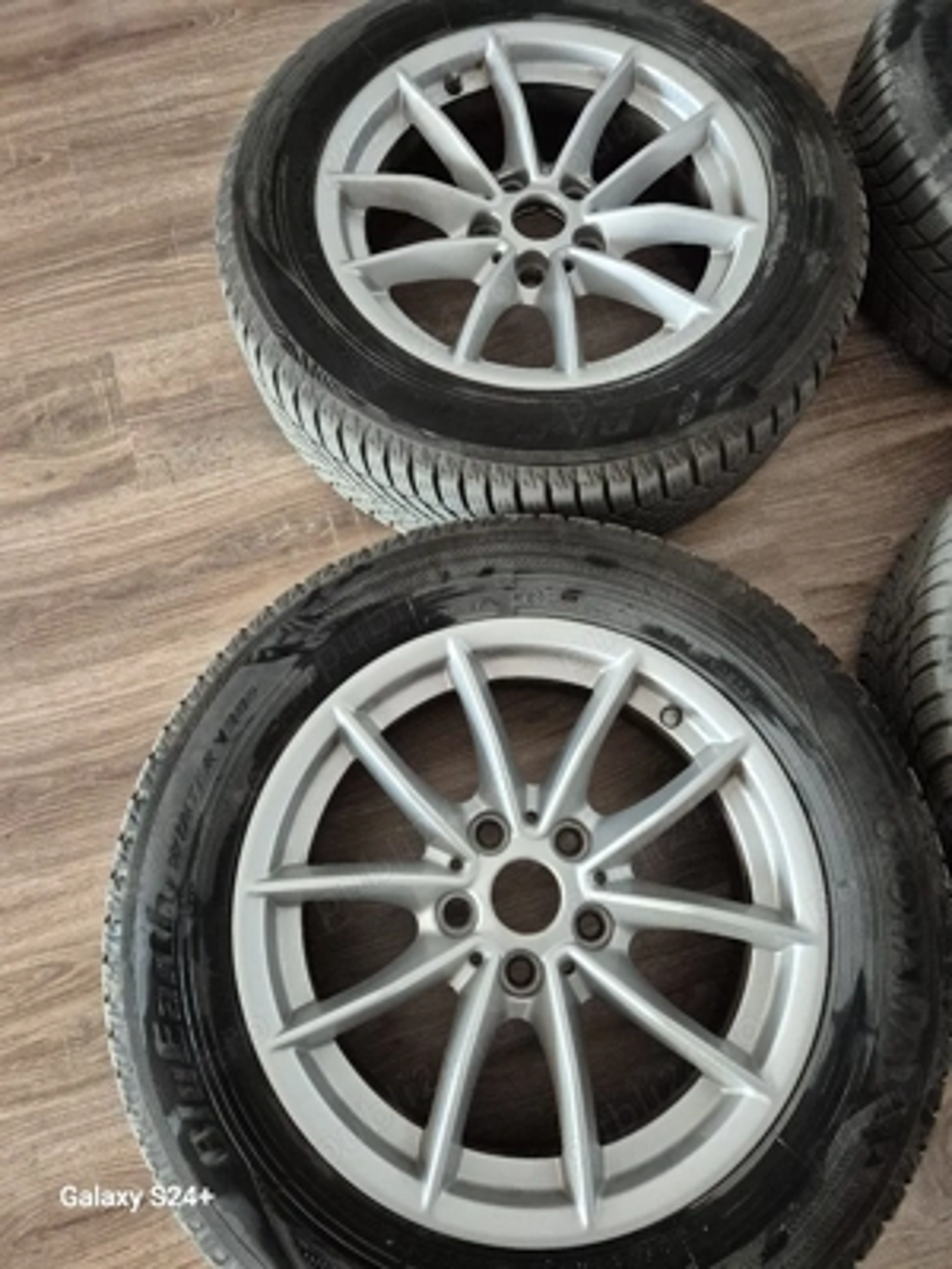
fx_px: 843
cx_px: 476
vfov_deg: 73.9
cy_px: 634
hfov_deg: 58.9
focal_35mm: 23
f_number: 1.8
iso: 1250
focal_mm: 5.4
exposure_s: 1/100
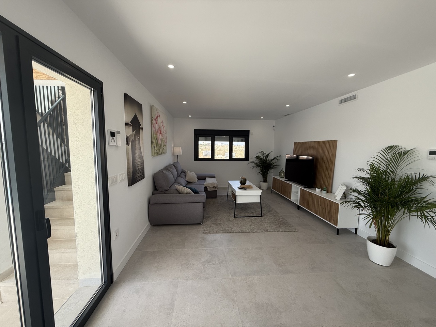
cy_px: 164
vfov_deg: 85.7
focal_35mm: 14
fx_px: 176
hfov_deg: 102.1
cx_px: 218
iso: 64
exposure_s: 1/279
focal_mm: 2.22
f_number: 2.2
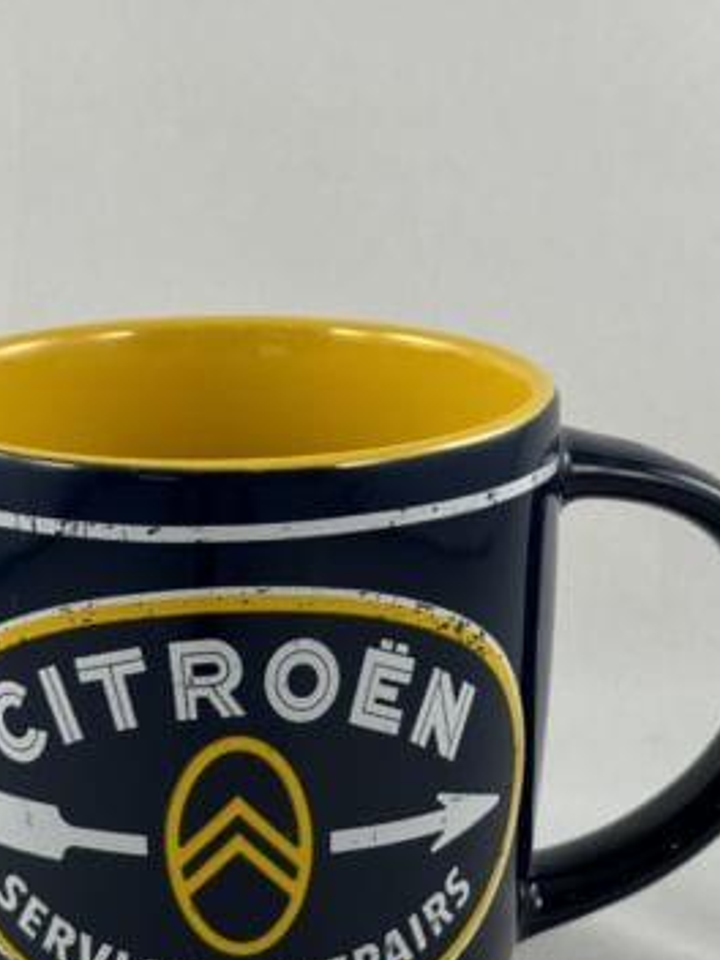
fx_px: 2524
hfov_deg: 16.2
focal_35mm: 91
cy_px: 558
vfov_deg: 21.5
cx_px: 363
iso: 64
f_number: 1.78
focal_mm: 6.86
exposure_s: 1/100
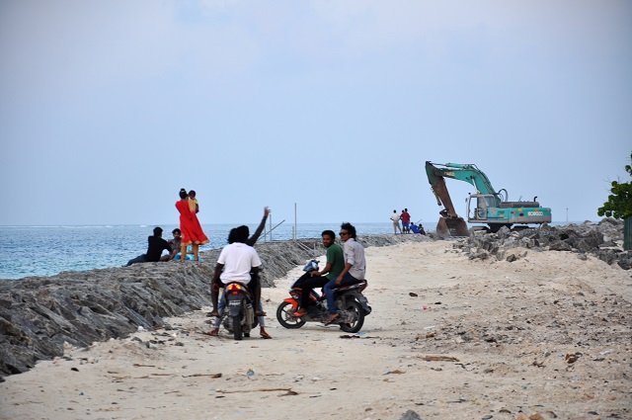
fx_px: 2761
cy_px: 210
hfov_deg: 13.1
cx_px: 316
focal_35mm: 158
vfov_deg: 8.7
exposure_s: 1/125
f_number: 5.6
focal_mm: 105
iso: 220
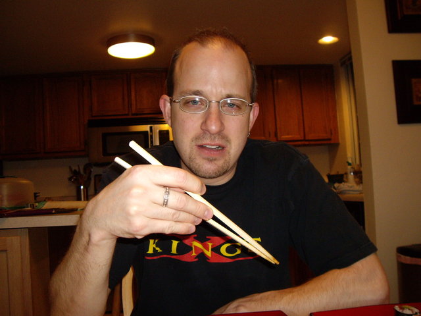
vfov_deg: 37.7
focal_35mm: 38
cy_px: 158
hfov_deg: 49.0
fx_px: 462
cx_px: 210
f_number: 2.7
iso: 200
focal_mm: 6.2
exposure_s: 1/40
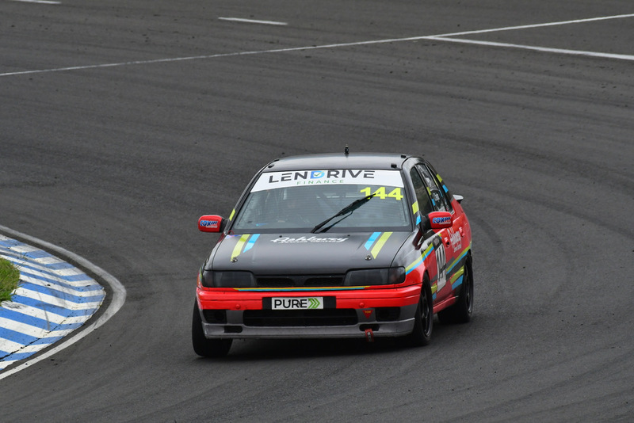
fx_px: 13212
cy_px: 212
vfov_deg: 1.8
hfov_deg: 2.7
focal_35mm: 750
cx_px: 317
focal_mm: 500
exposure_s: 1/640
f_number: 11
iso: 800
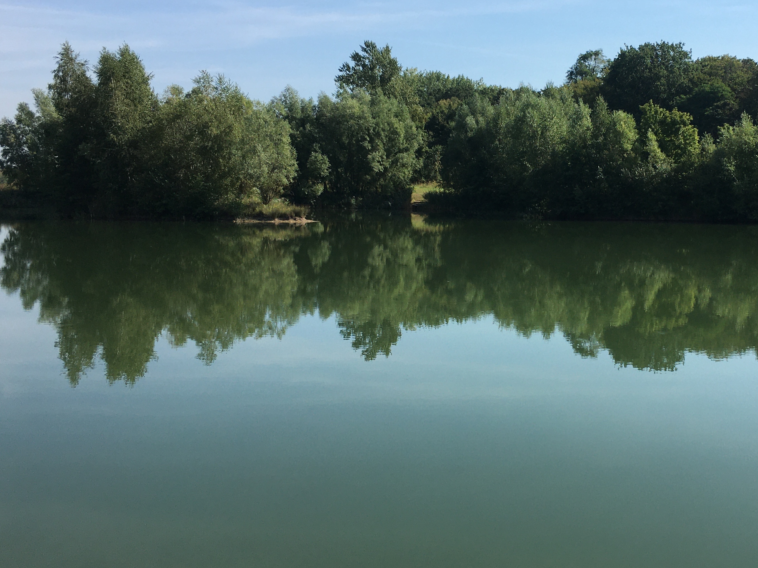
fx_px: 942
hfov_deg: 43.0
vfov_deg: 33.6
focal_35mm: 43
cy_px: 258
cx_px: 531
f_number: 2.2
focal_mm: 4.15
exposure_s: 1/1570
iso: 25
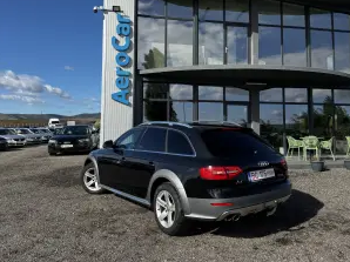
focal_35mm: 29
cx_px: 191
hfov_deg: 61.6
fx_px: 293
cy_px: 108
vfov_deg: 48.0
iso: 80
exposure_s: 1/3247
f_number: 1.78
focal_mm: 6.76
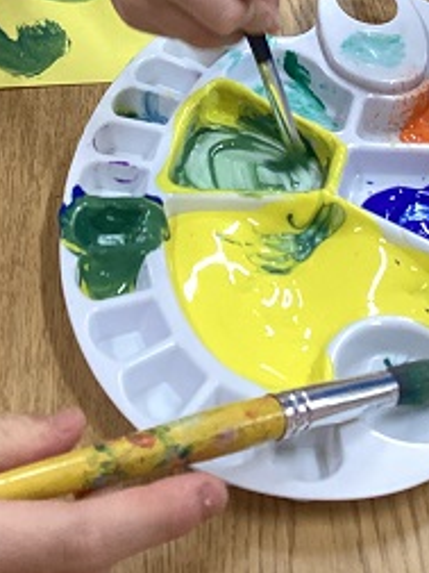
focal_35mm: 82
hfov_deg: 18.0
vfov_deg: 21.5
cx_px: 188
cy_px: -173
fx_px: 1355
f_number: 2.4
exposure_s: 1/50
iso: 100
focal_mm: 3.3
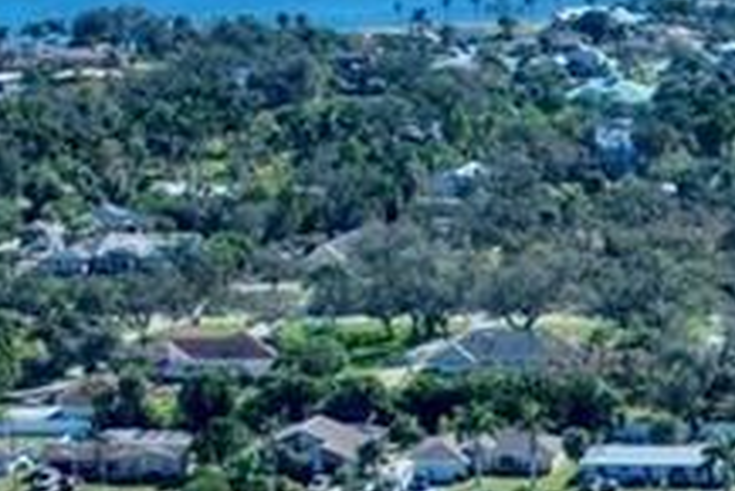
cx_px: 1284
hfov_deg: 11.8
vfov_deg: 8.4
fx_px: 3310
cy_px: 647
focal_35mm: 162
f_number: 2.8
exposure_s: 1/2000
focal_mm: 8.38
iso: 100
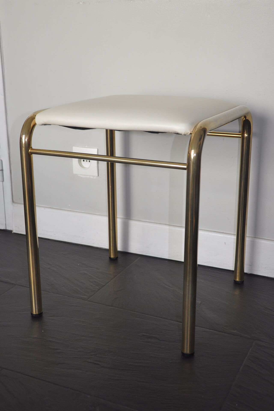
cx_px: 137
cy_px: 206
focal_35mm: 42
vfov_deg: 46.4
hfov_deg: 31.9
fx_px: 479
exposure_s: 1/125
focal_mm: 28
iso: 400
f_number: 4
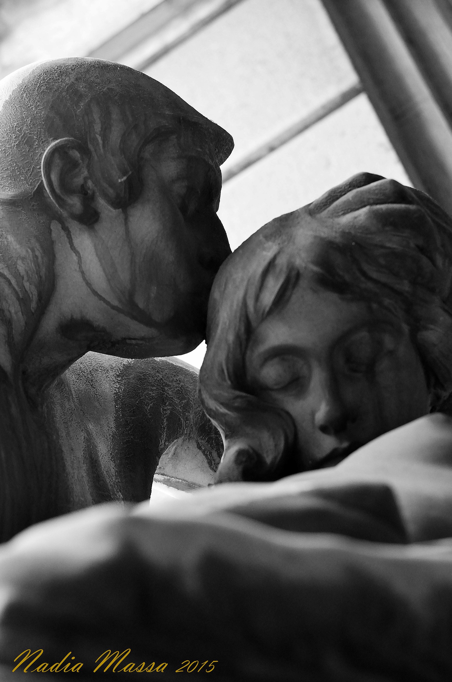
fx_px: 1419
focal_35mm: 75
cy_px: 341
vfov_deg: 27.0
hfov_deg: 18.1
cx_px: 226
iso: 800
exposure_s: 1/100
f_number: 2.8
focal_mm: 50
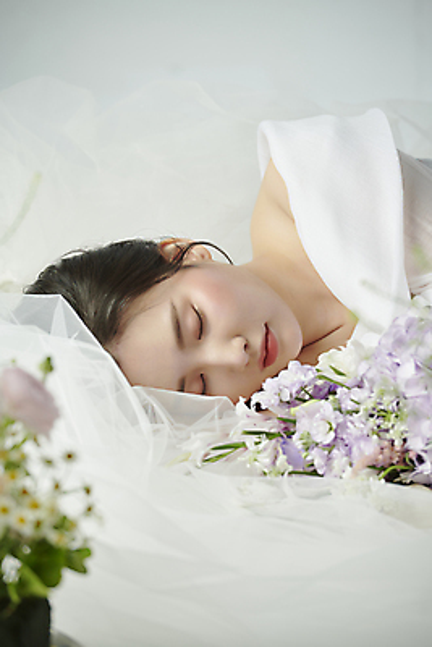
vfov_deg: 10.3
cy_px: 324
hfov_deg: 6.9
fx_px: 3597
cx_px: 216
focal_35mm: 200
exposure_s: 1/125
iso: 64
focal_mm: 200
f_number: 5.6
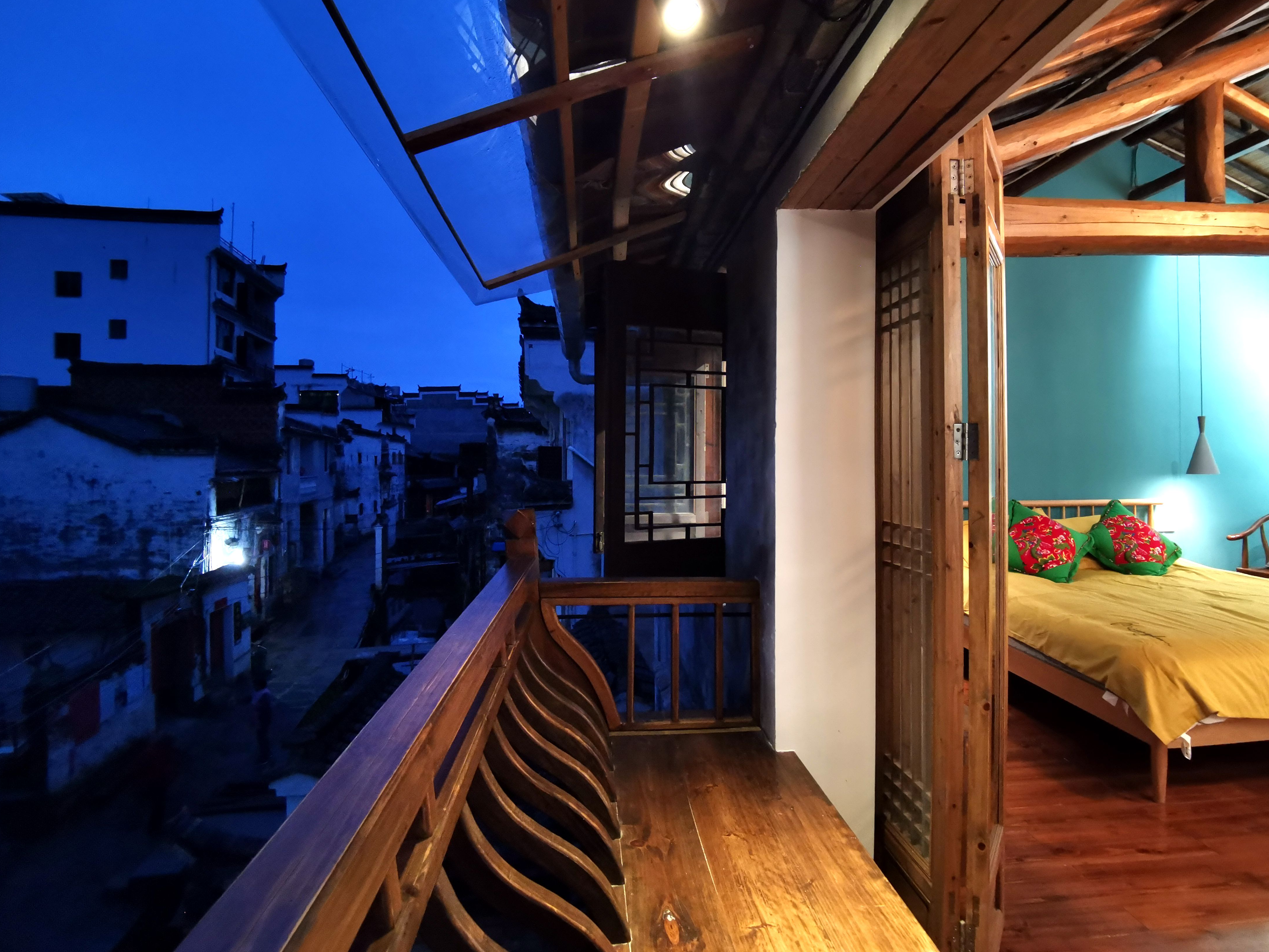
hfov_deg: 87.7
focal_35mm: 18
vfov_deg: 71.6
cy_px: 456
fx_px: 660
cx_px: 655
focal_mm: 2.26
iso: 640
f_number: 2.2
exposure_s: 1/16.7
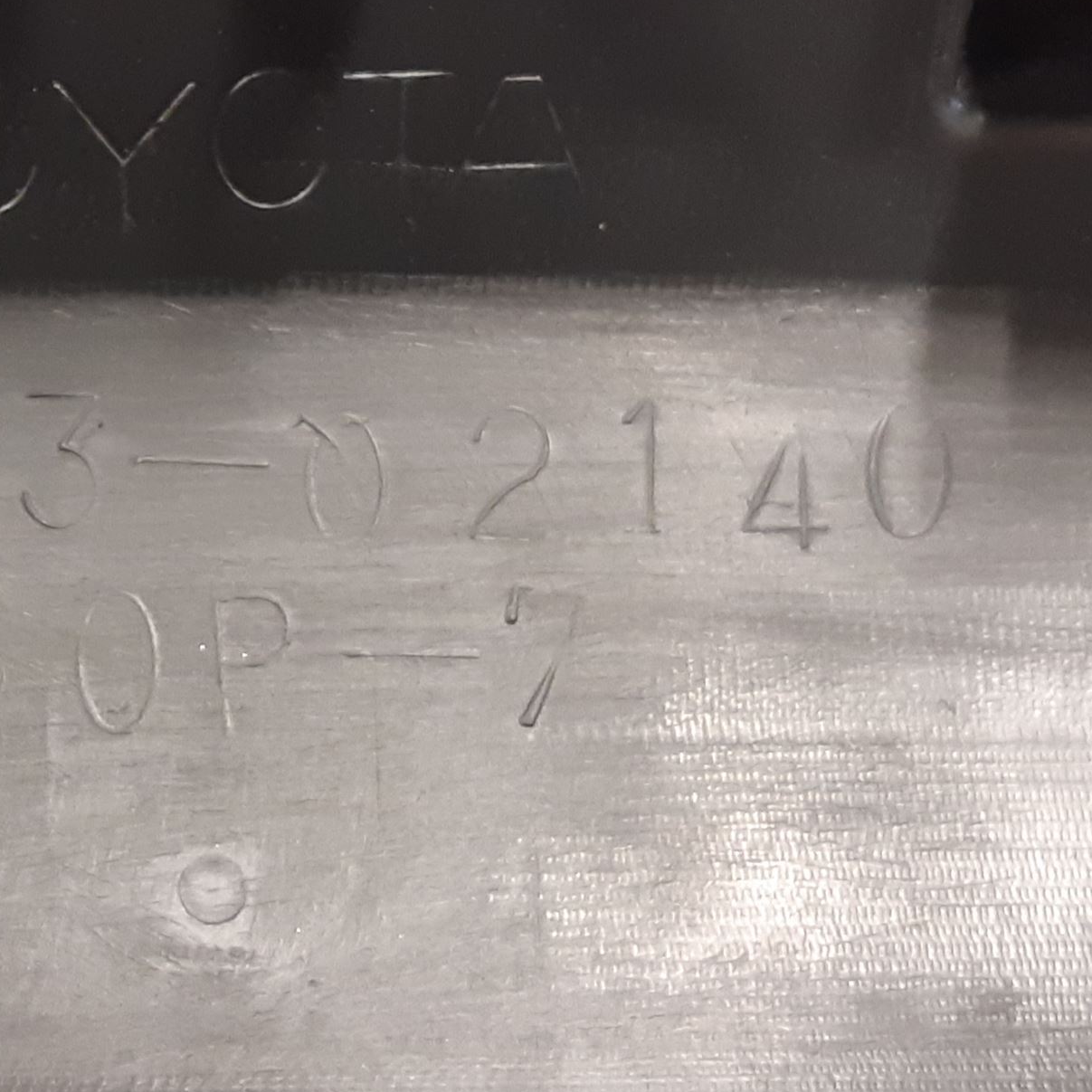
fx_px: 1392
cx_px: 181
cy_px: 509
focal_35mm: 39
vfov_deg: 42.8
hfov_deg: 40.6
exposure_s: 1/25
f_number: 1.7
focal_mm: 3.93
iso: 200
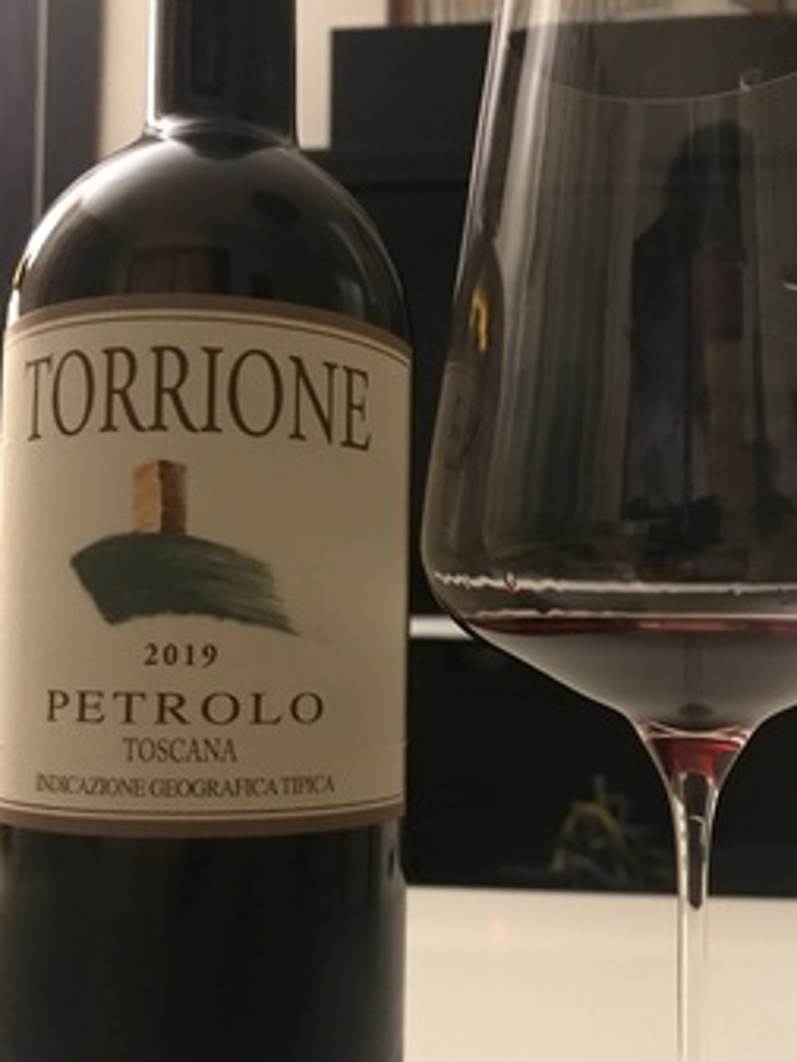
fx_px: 1104
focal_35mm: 36
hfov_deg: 39.7
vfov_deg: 51.1
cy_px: 613
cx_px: 383
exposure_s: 1/4
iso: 100
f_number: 1.8
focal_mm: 3.99
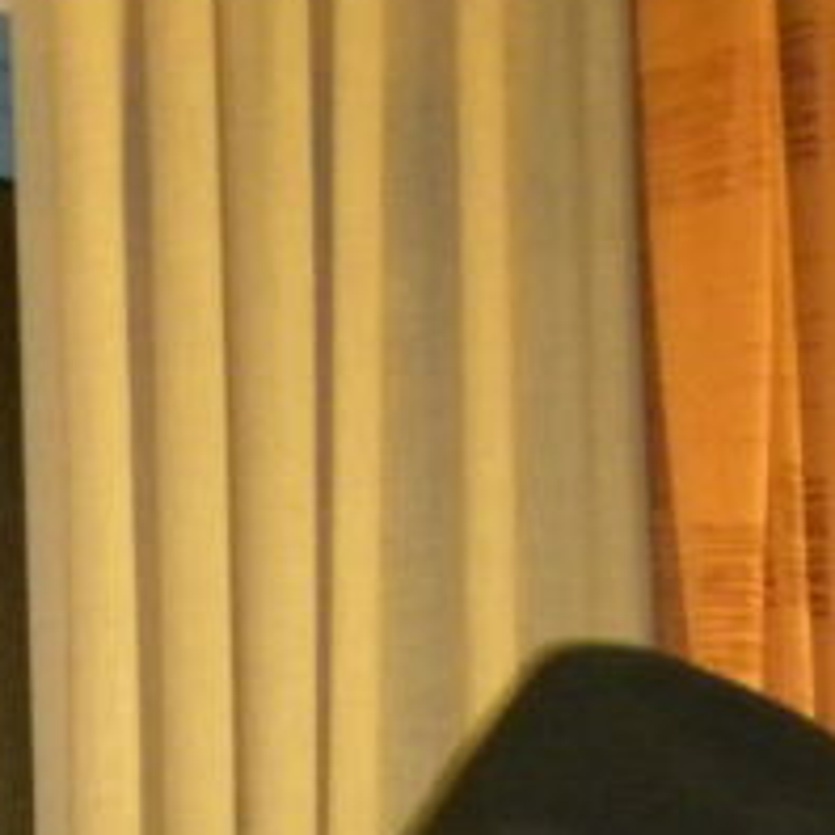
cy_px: 1556
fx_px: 3493
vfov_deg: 12.3
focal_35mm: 128
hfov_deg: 12.6
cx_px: -603
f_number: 3.5
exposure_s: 1/26
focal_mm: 5
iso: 400
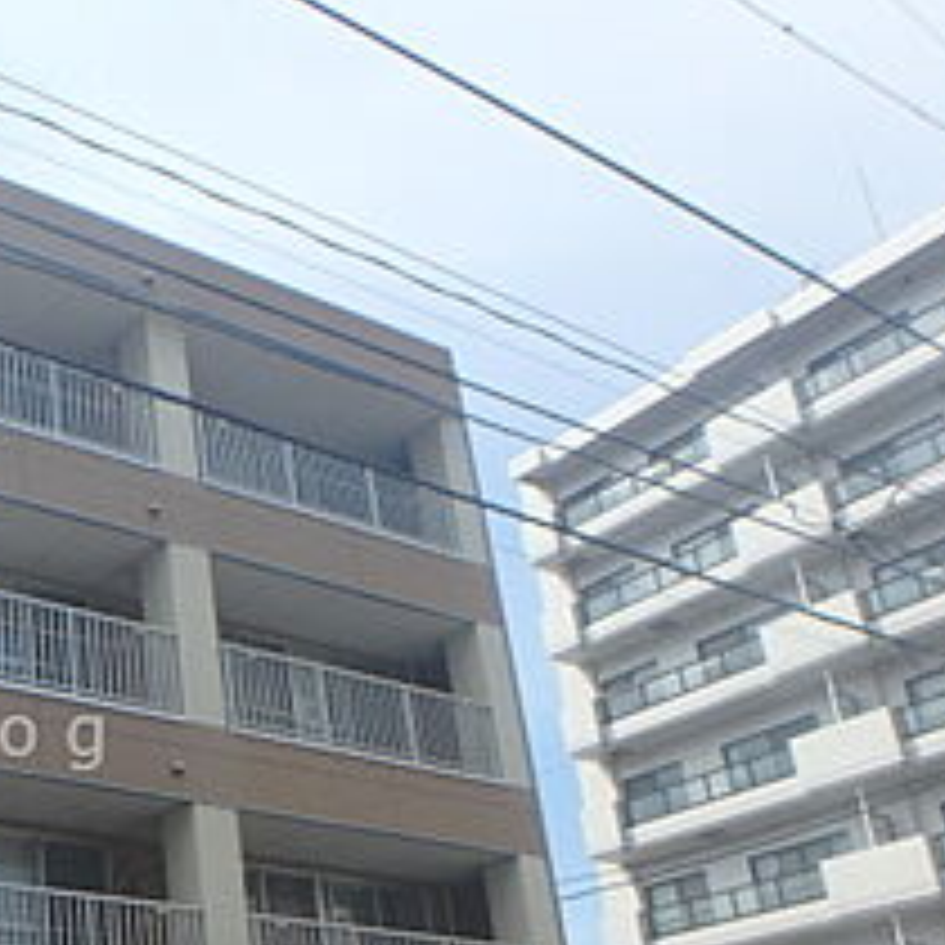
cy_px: 736
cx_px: -76
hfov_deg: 33.2
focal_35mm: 45
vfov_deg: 36.5
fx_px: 1390
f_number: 6
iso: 125
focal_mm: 3.7
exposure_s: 1/400
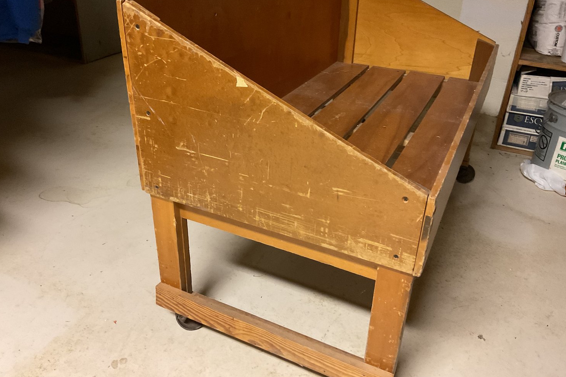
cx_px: 288
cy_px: 170
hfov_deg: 60.3
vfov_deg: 42.3
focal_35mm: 31
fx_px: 487
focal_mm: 3
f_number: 1.8
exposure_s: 1/30
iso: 320
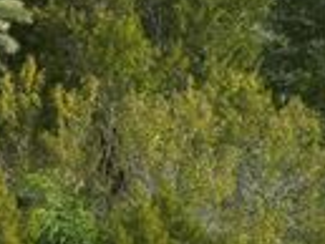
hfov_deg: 17.3
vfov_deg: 15.8
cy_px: 36
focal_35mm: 93
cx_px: -252
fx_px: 874
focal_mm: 6.72
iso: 130
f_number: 1.7
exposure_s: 1/1000
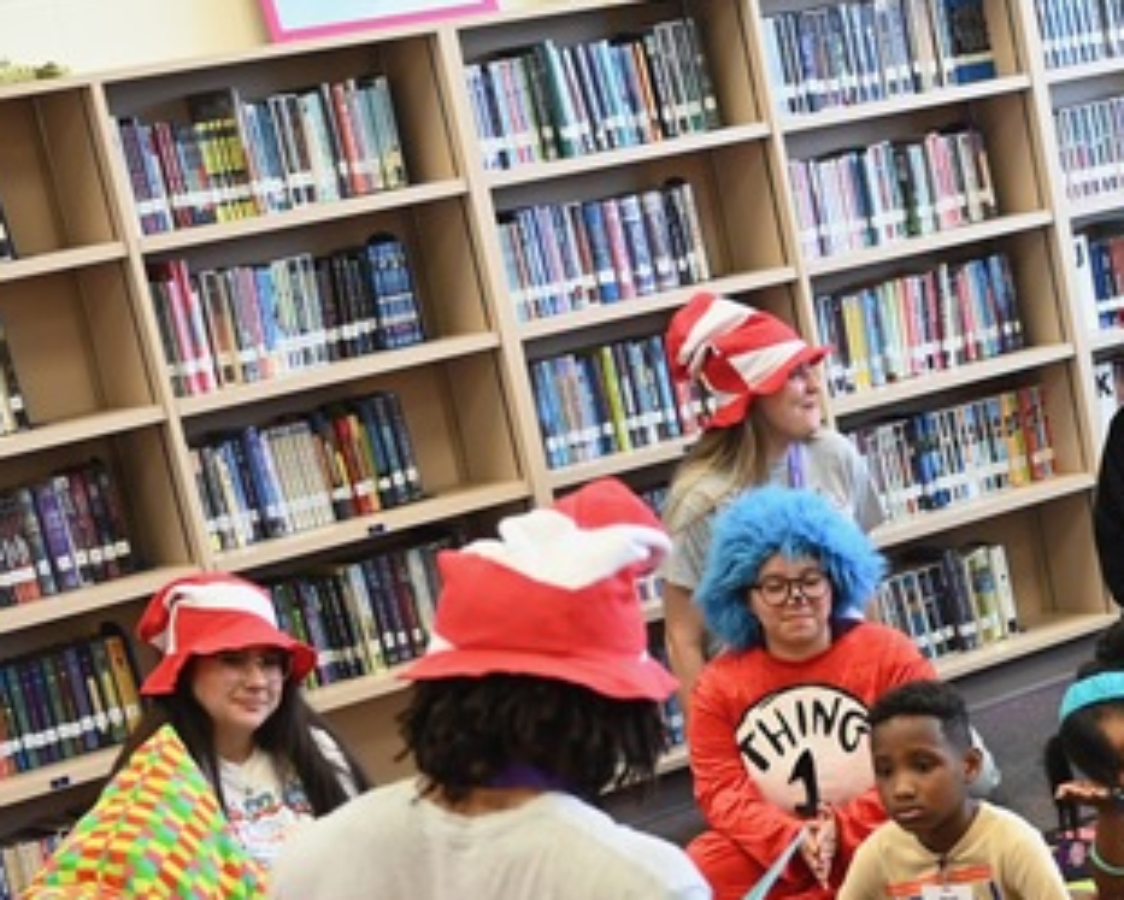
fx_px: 3494
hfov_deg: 17.8
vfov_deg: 14.3
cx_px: 1175
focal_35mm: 105
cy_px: 992
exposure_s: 1/400
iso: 1600
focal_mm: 34
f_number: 2.8
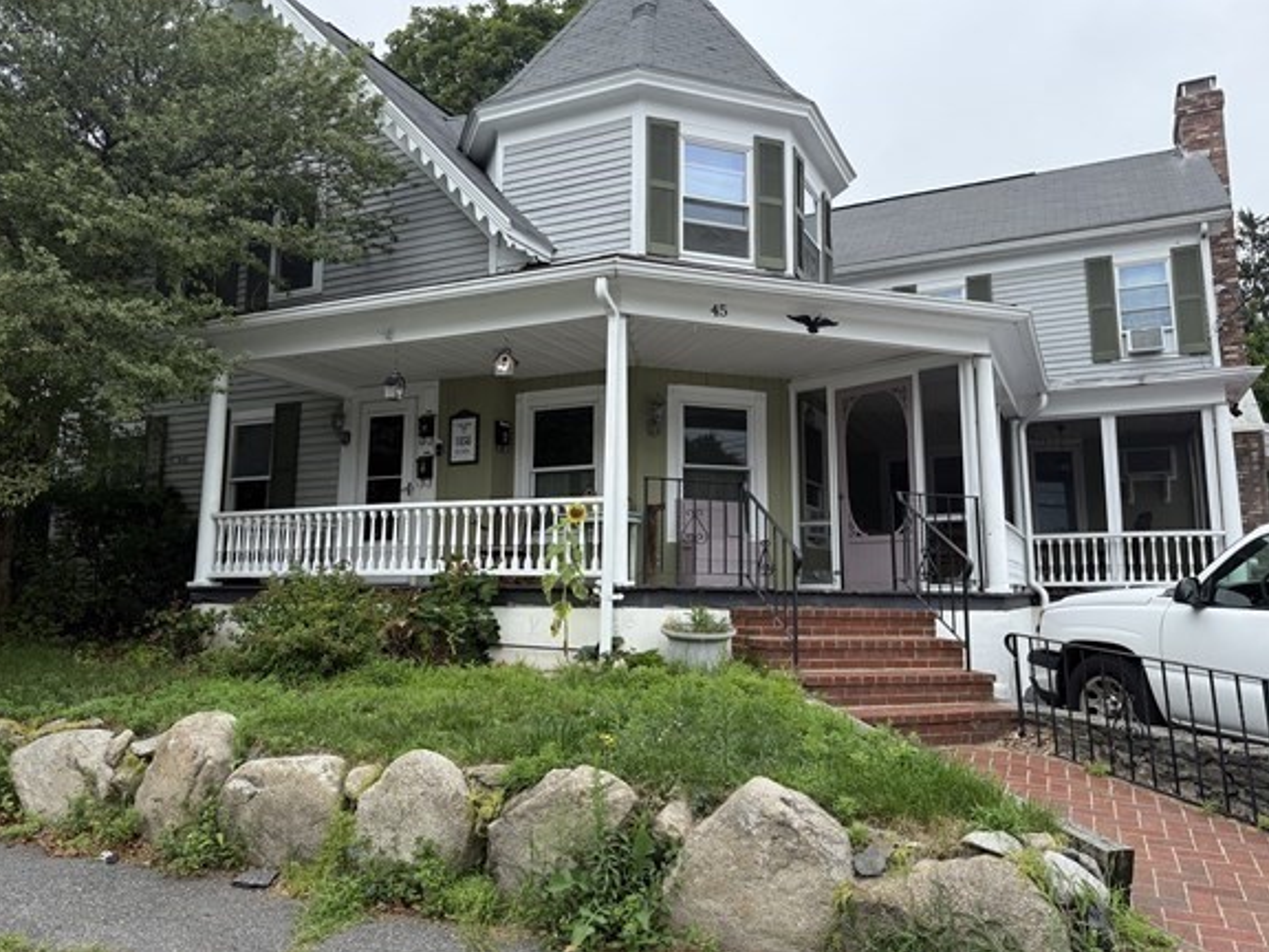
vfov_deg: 54.9
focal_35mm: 25
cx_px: 648
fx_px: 916
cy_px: 458
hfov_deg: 69.4
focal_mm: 6.76
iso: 100
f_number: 1.78
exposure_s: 1/1901
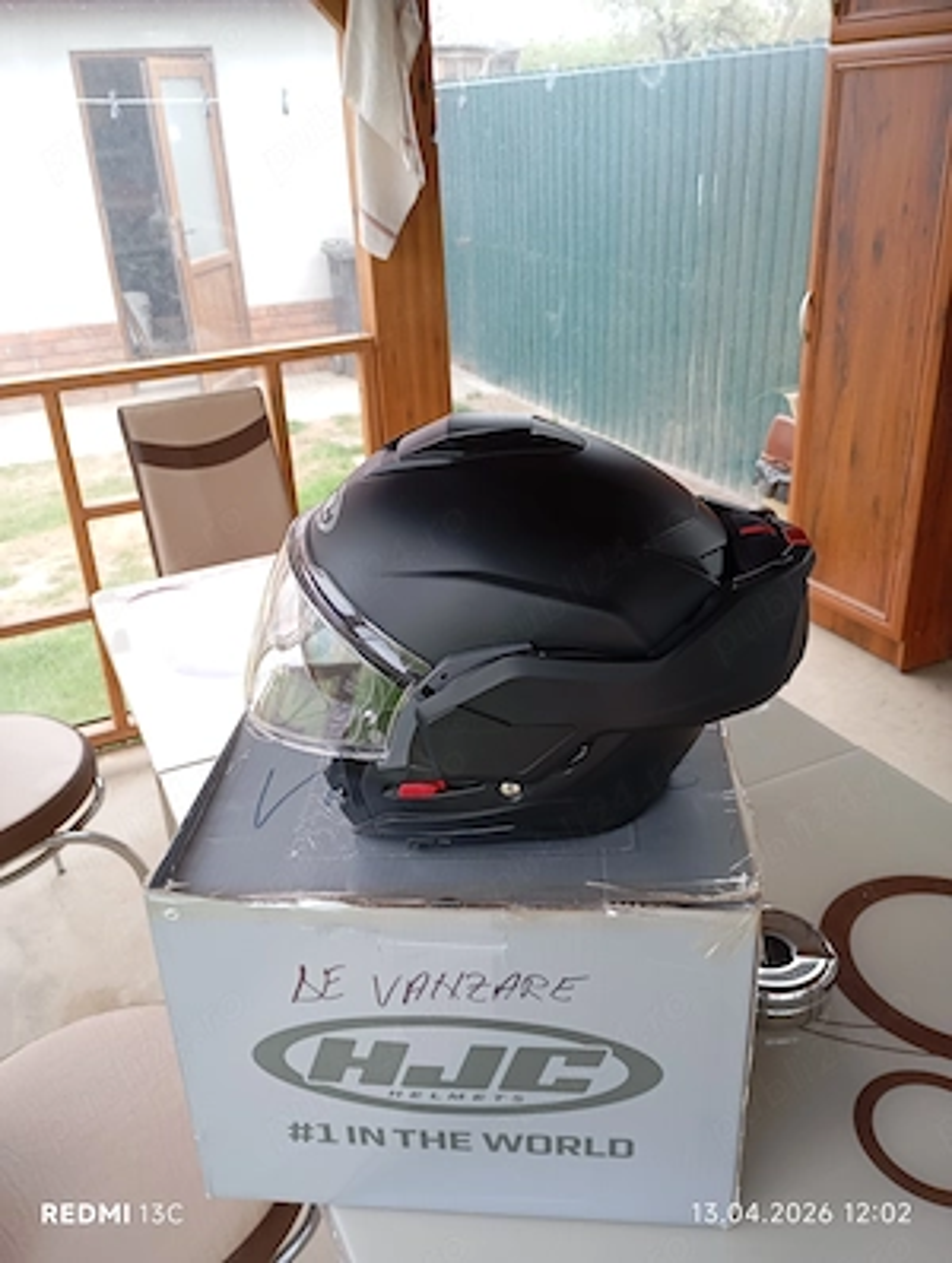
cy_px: 632
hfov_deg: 49.9
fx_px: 1023
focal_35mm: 28
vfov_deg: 63.4
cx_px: 476
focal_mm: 4.27
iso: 100
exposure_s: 1/50
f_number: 1.8
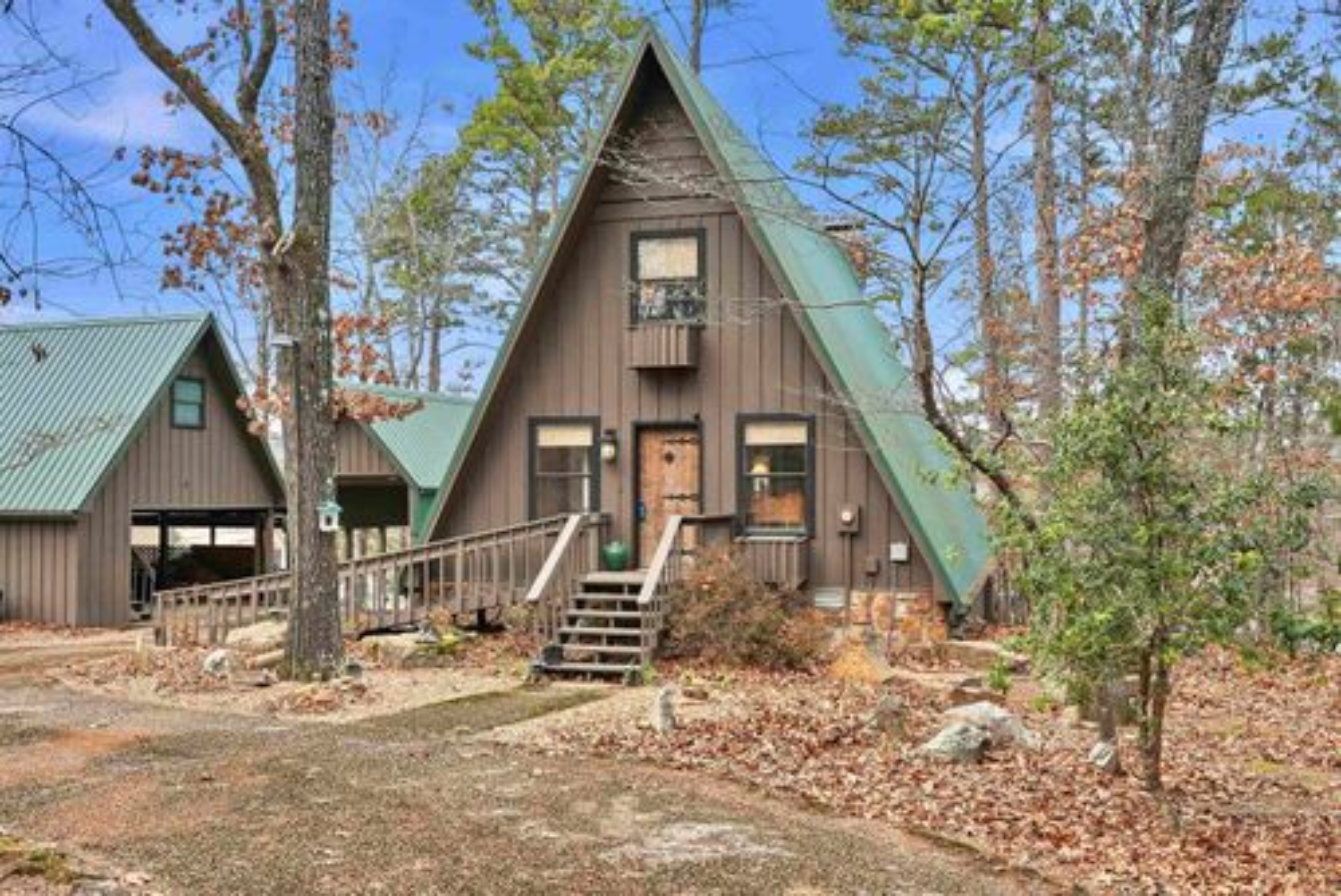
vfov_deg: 41.2
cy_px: 448
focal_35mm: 32
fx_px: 1193
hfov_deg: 58.7
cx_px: 670
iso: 250
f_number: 8
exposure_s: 1/250
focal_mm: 32
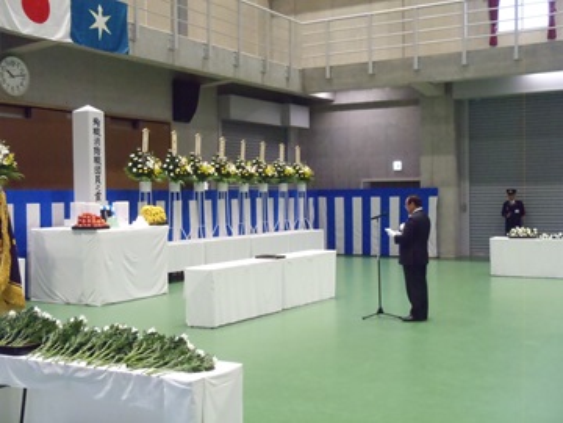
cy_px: 212
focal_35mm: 46
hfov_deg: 41.2
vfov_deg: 31.5
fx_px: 748
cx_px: 282
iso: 800
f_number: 4.9
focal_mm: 8.25
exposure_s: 1/30
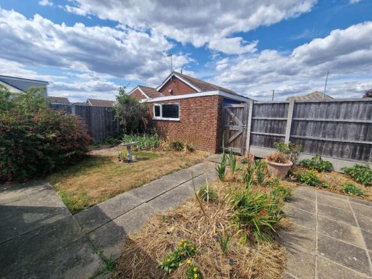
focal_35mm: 13
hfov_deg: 106.2
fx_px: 140
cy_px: 140
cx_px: 186
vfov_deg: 89.9
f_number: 2.2
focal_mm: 2.2
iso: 50
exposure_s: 1/2224
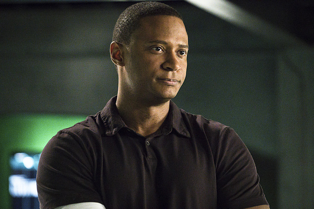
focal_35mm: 200
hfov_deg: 10.3
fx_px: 1744
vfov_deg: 6.9
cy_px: 104
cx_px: 157
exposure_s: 1/100
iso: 20000
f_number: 5
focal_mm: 200
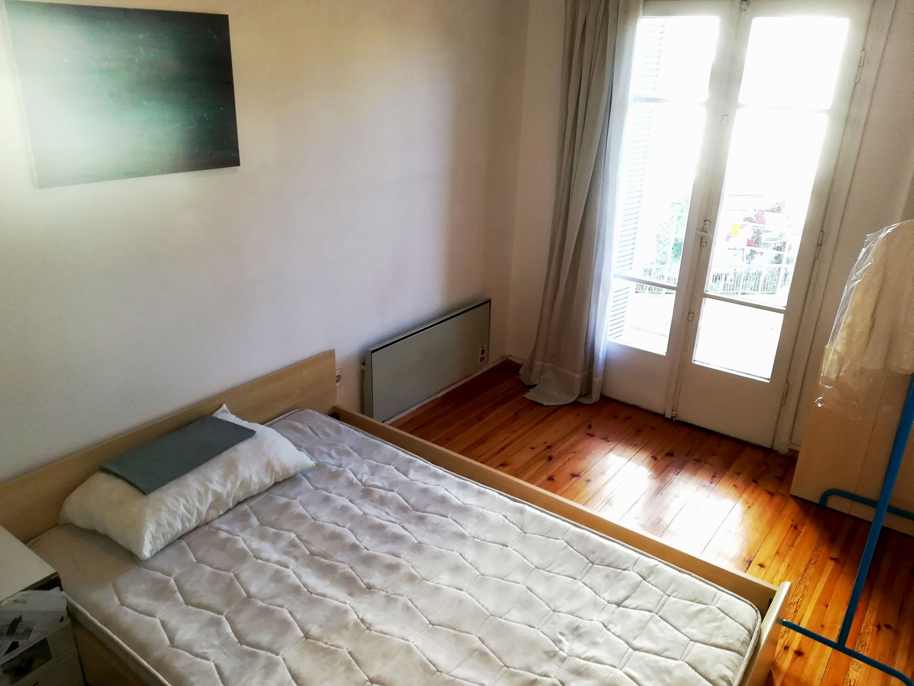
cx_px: 457
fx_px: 687
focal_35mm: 26
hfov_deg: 67.3
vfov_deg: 53.1
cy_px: 343
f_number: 2.2
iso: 50
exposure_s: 1/50
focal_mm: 3.83
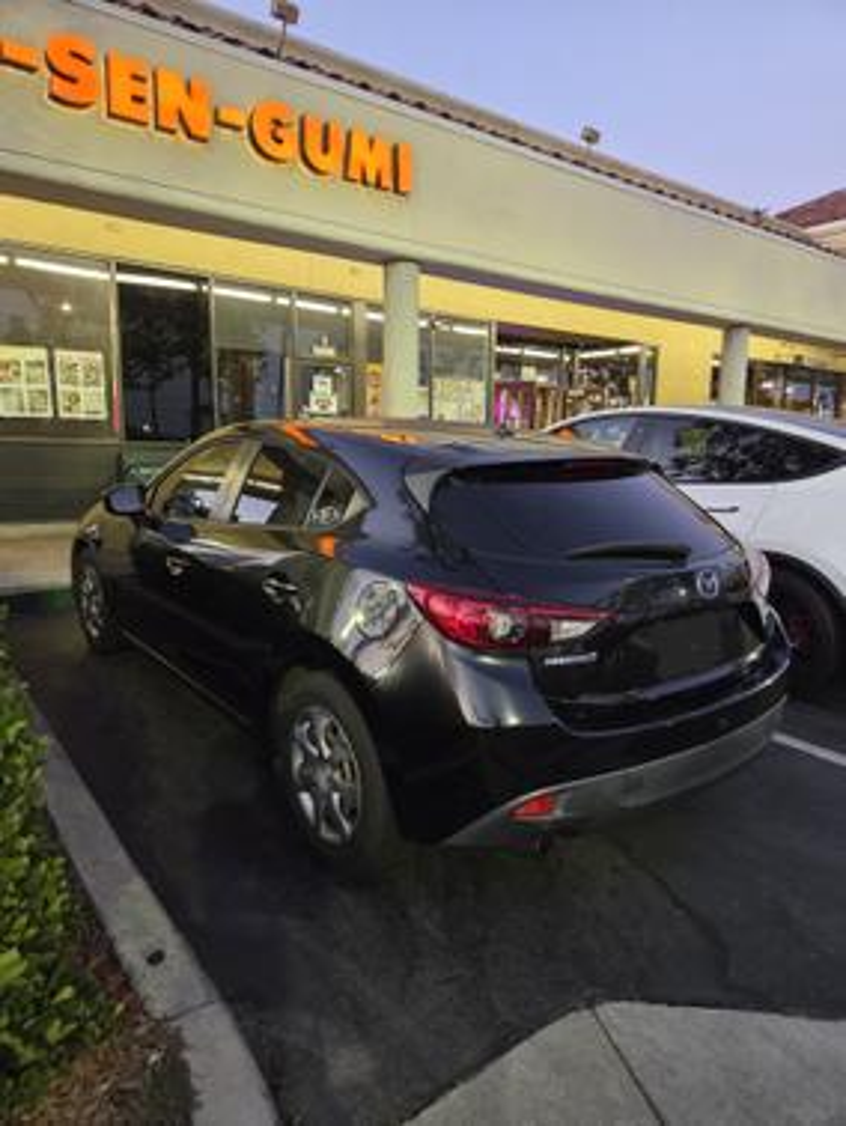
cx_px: 423
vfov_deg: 73.9
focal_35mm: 23
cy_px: 563
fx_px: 749
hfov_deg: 58.9
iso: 800
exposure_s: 1/120
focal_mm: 5.4
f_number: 1.8
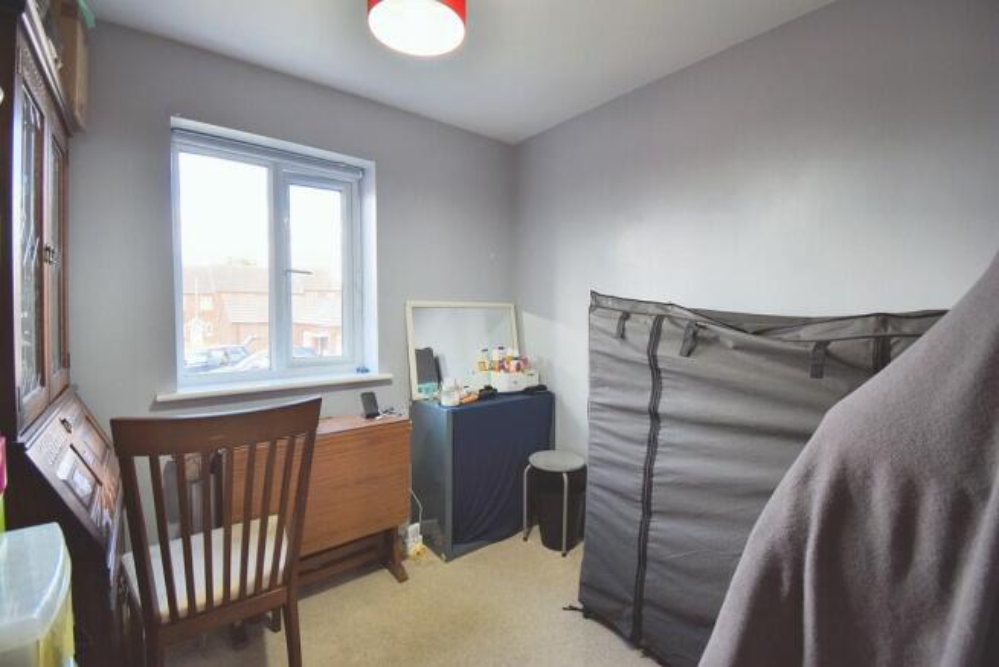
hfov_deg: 100.4
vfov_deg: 77.4
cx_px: 500
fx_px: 416
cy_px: 334
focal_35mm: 15
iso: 100
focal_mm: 10
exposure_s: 1/30
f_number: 4.5
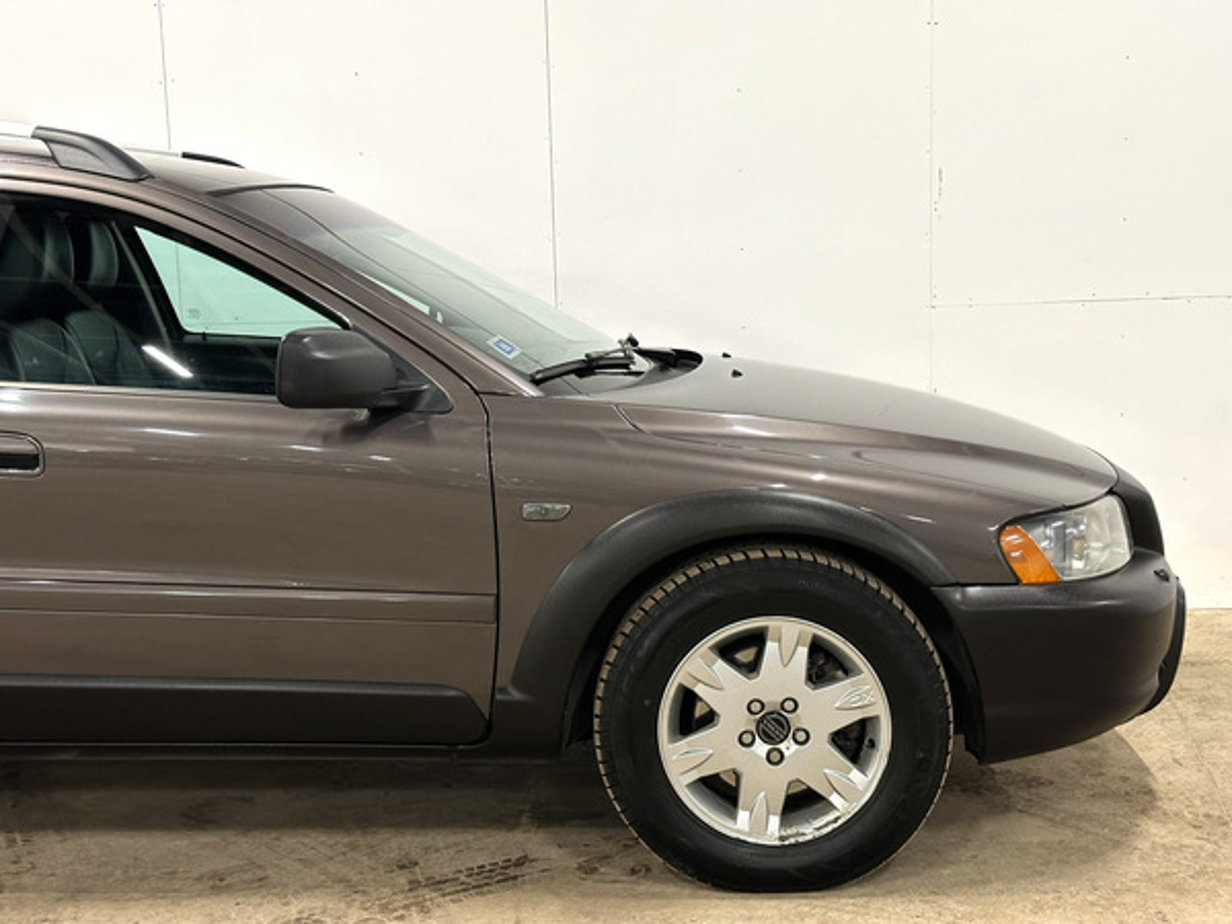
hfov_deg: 39.7
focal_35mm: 48
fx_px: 1708
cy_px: 462
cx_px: 616
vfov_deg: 30.3
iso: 200
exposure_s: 1/50
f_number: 1.8
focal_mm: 6.86
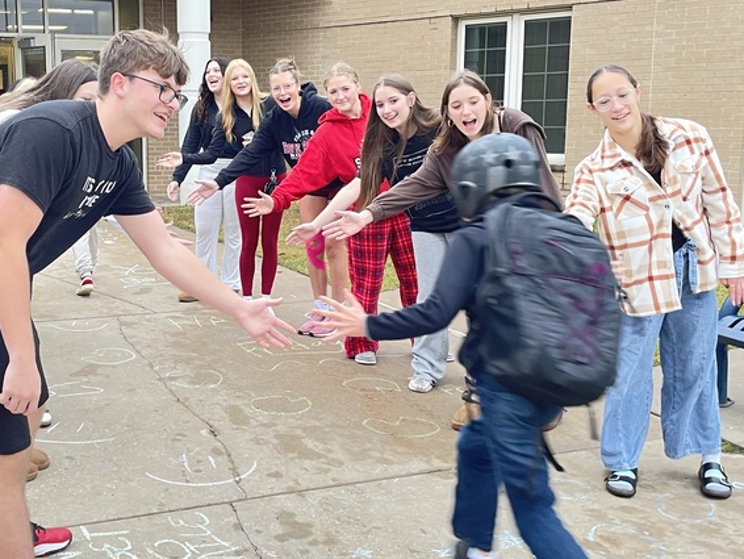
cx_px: 262
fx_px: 1011
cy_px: 291
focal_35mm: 47
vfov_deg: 30.9
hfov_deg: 40.0
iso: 160
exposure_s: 1/60
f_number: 1.6
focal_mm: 4.2
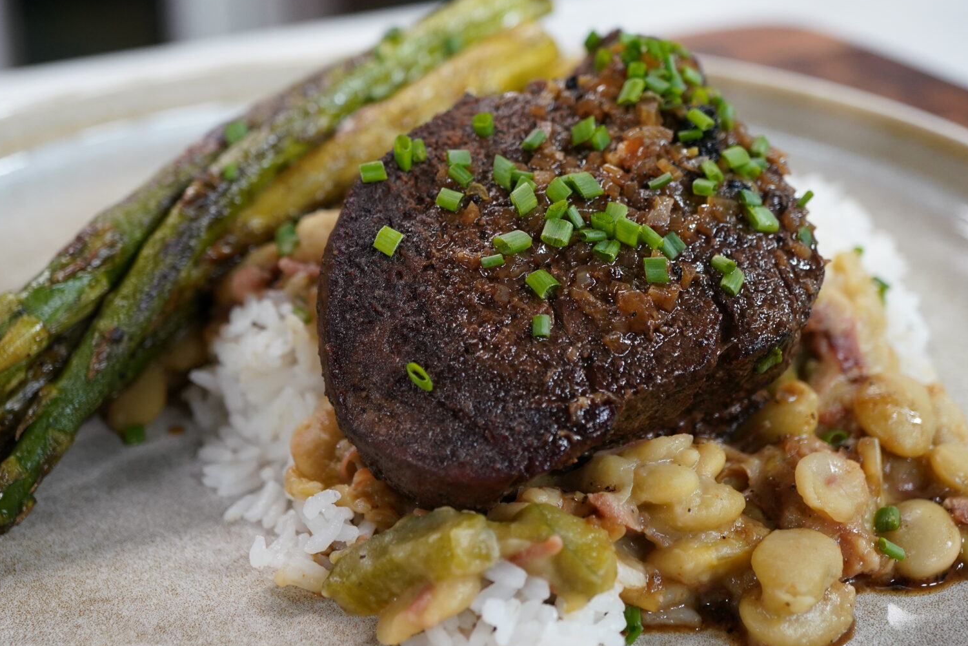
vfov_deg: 22.6
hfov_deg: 33.4
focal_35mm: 60
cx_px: 483
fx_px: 1614
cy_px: 256
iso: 1000
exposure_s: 1/160
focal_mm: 30
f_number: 4
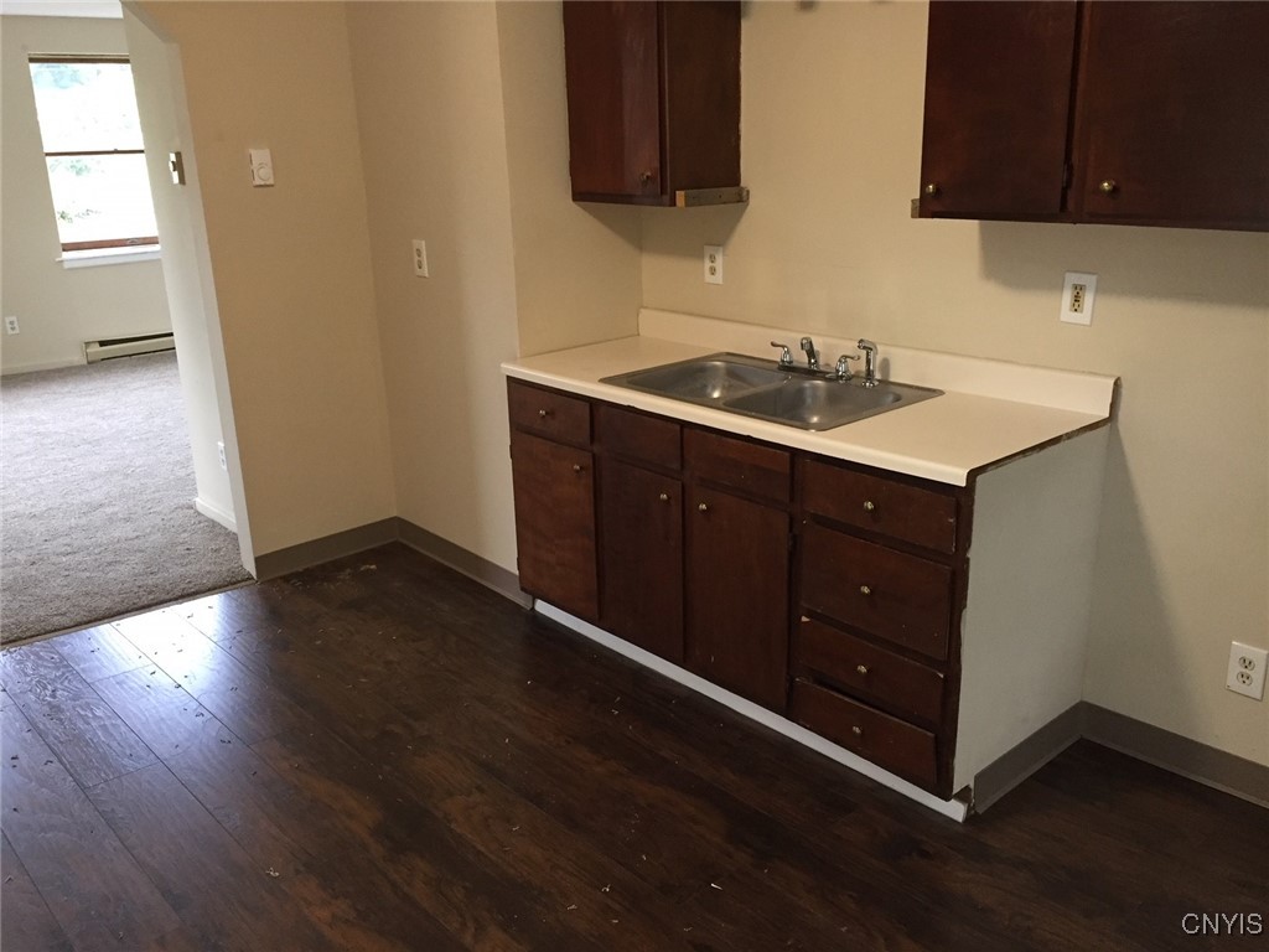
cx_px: 634
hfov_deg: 61.7
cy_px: 476
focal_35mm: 29
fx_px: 1063
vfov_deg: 48.2
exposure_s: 1/30
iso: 160
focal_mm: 4.15
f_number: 2.2
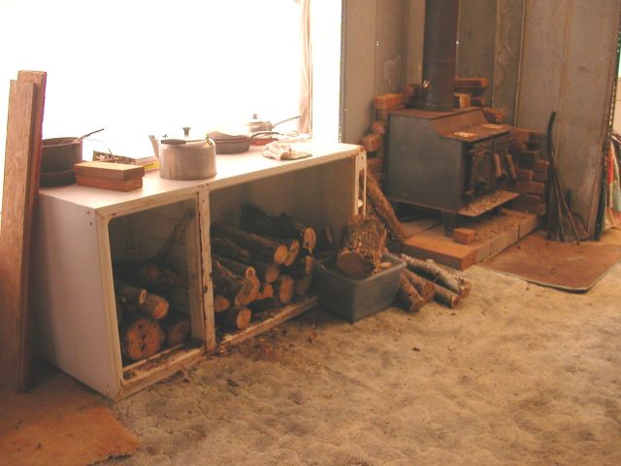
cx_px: 310
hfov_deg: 50.1
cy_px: 233
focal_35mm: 37
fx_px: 664
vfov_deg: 38.7
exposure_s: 1/42.2
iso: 100
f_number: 2.7
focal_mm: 5.6
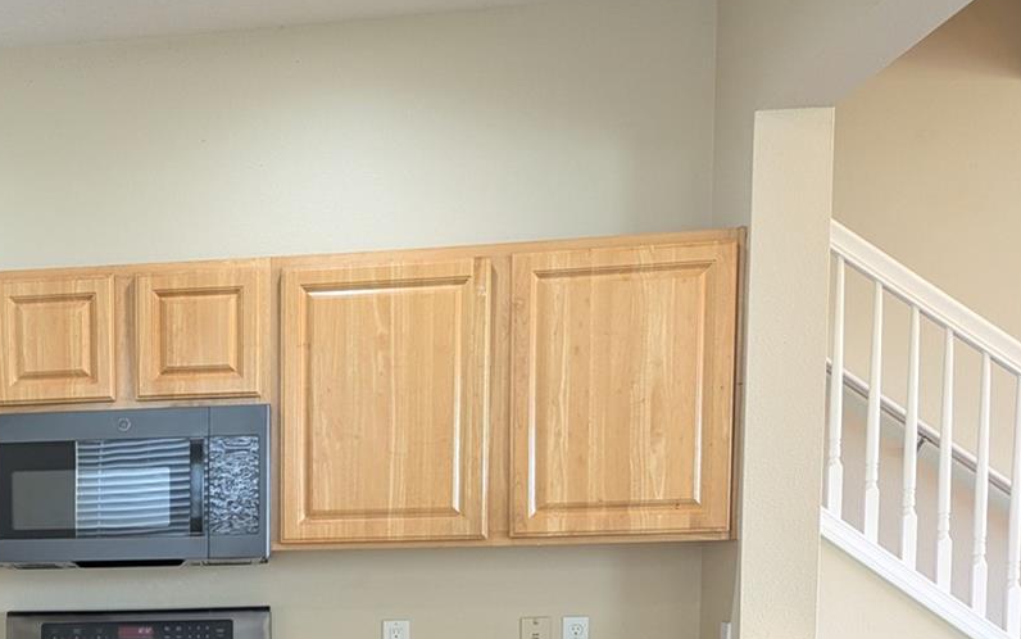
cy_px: 653
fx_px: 1420
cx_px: 21
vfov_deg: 24.1
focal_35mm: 51
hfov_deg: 36.0
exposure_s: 1/40
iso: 168
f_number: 1.85
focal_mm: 6.81
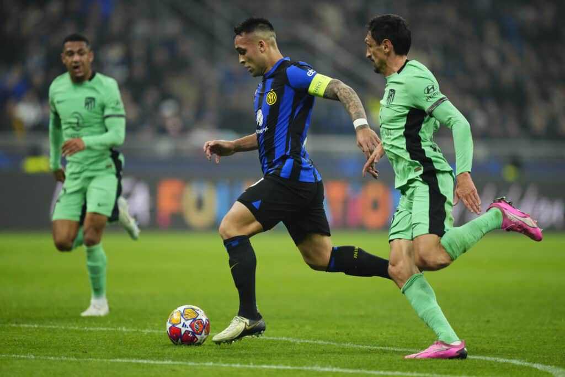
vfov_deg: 3.4
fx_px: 6278
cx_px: 282
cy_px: 188
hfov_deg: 5.2
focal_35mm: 400
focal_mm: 400
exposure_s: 1/2000
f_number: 2.8
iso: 3200
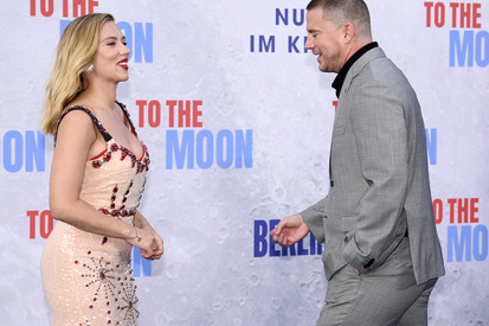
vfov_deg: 12.8
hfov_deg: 19.1
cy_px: 152
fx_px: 1453
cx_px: 240
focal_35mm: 107
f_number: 9
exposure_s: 1/200
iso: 320
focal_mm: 98
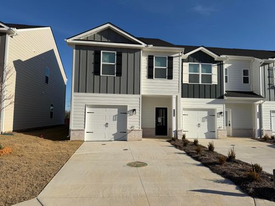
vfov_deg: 56.8
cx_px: 138
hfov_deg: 71.6
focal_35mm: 24
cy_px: 103
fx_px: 191
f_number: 1.78
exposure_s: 1/7353
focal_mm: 6.76
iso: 80
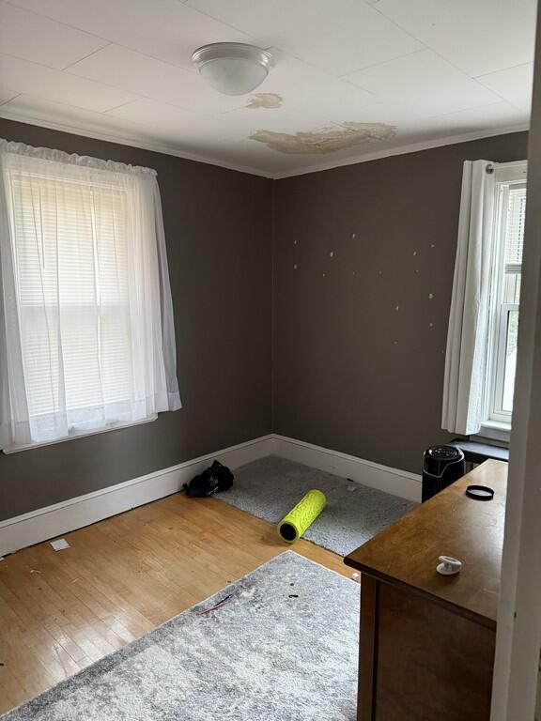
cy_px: 360
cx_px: 270
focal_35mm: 24
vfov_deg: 71.6
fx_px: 500
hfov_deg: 56.8
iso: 640
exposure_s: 1/60
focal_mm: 6.76
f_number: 1.78
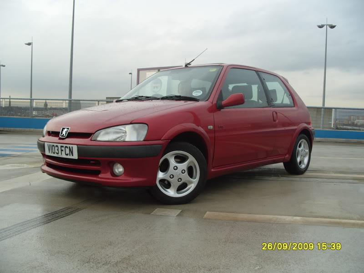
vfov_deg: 40.7
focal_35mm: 35
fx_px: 368
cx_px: 182
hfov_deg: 52.6
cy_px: 136
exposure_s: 1/90
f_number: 3.1
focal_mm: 7.8
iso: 80
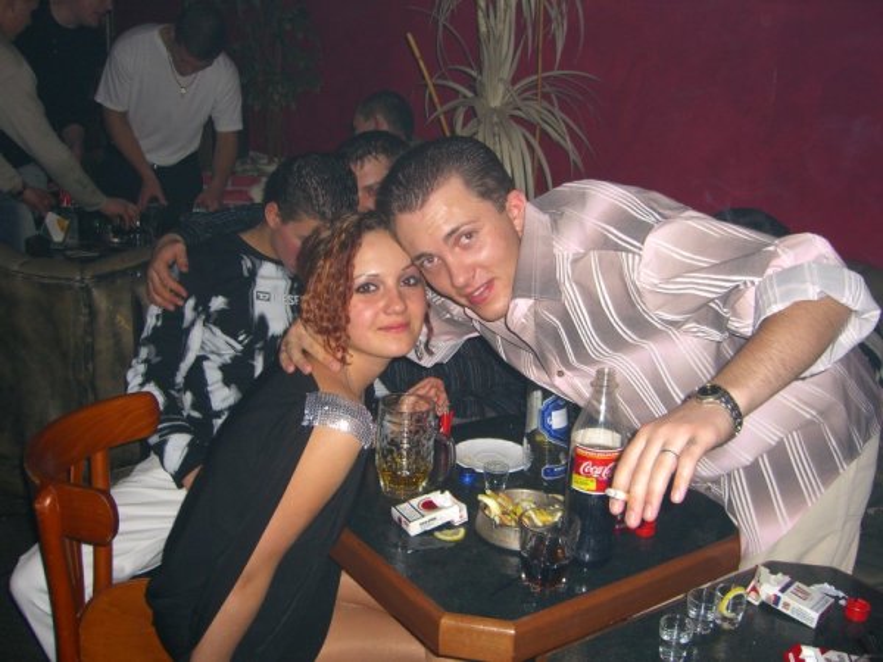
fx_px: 969
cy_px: 331
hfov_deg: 49.0
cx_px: 442
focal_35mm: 38
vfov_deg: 37.7
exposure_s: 1/60
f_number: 2.8
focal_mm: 7.9
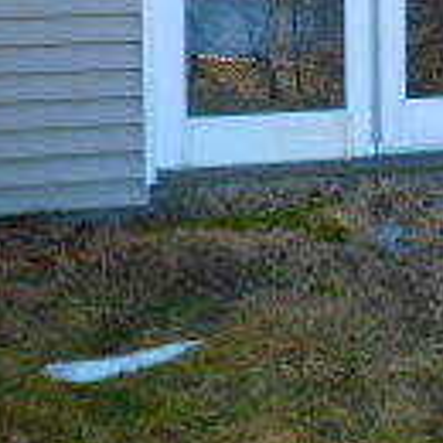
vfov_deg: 17.2
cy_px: 51
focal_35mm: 100
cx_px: 344
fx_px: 1448
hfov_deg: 17.3
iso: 125
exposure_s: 1/320
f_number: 3
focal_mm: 4
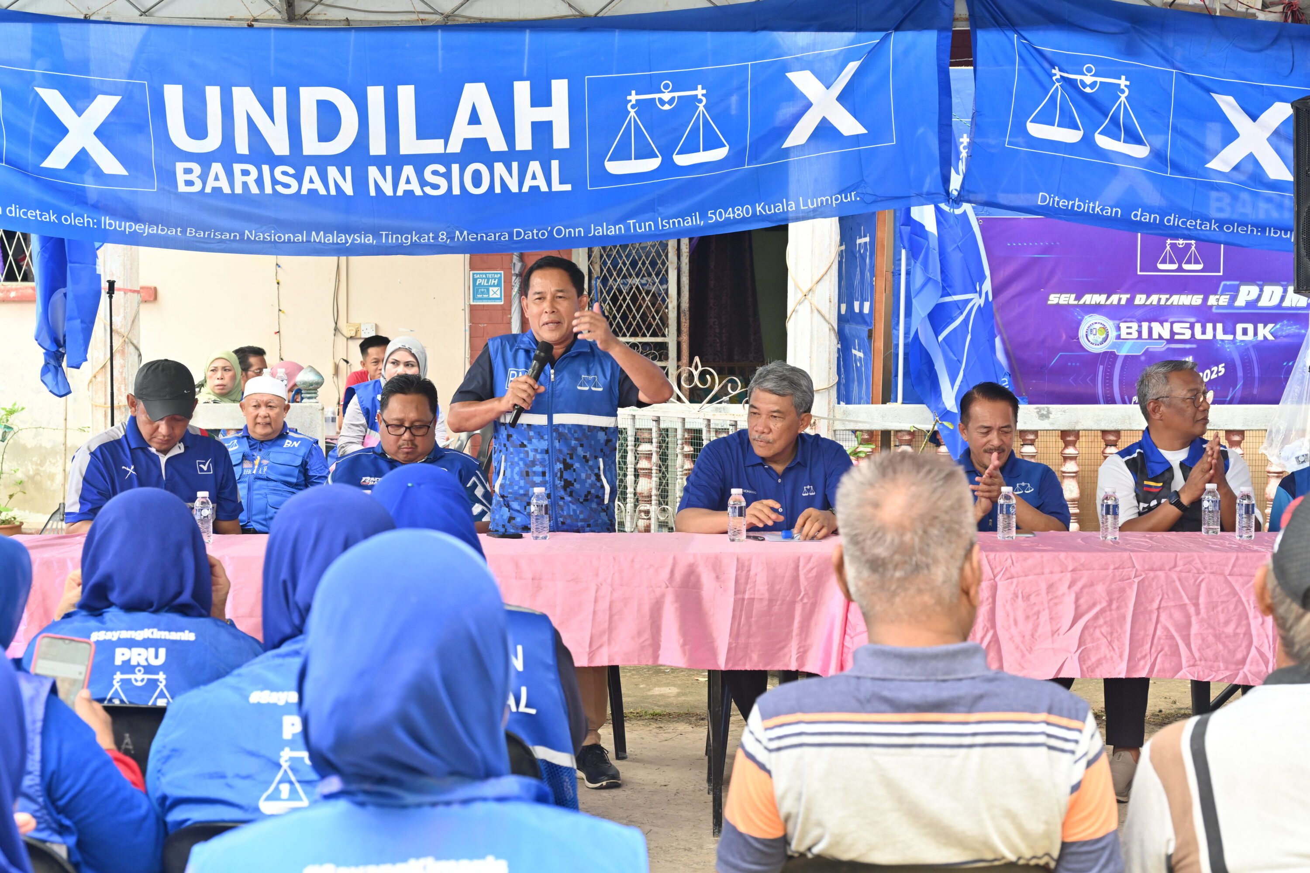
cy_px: 436
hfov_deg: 38.2
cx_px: 655
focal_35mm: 52
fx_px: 1892
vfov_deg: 26.0
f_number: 6.3
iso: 800
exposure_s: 1/200
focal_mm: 52
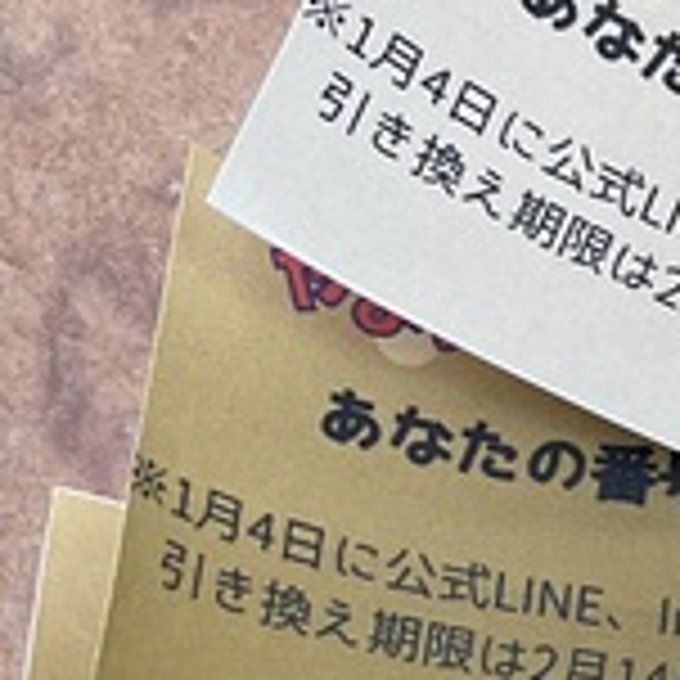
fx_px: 2422
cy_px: 721
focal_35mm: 109
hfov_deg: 14.4
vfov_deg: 15.6
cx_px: 1144
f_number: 1.8
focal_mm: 3
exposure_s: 1/120
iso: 32
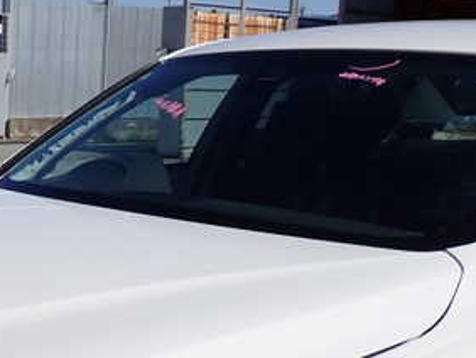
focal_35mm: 68
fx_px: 936
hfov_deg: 26.9
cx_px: -5
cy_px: 265
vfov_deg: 21.5
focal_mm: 5.79
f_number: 9
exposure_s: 1/250
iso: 100
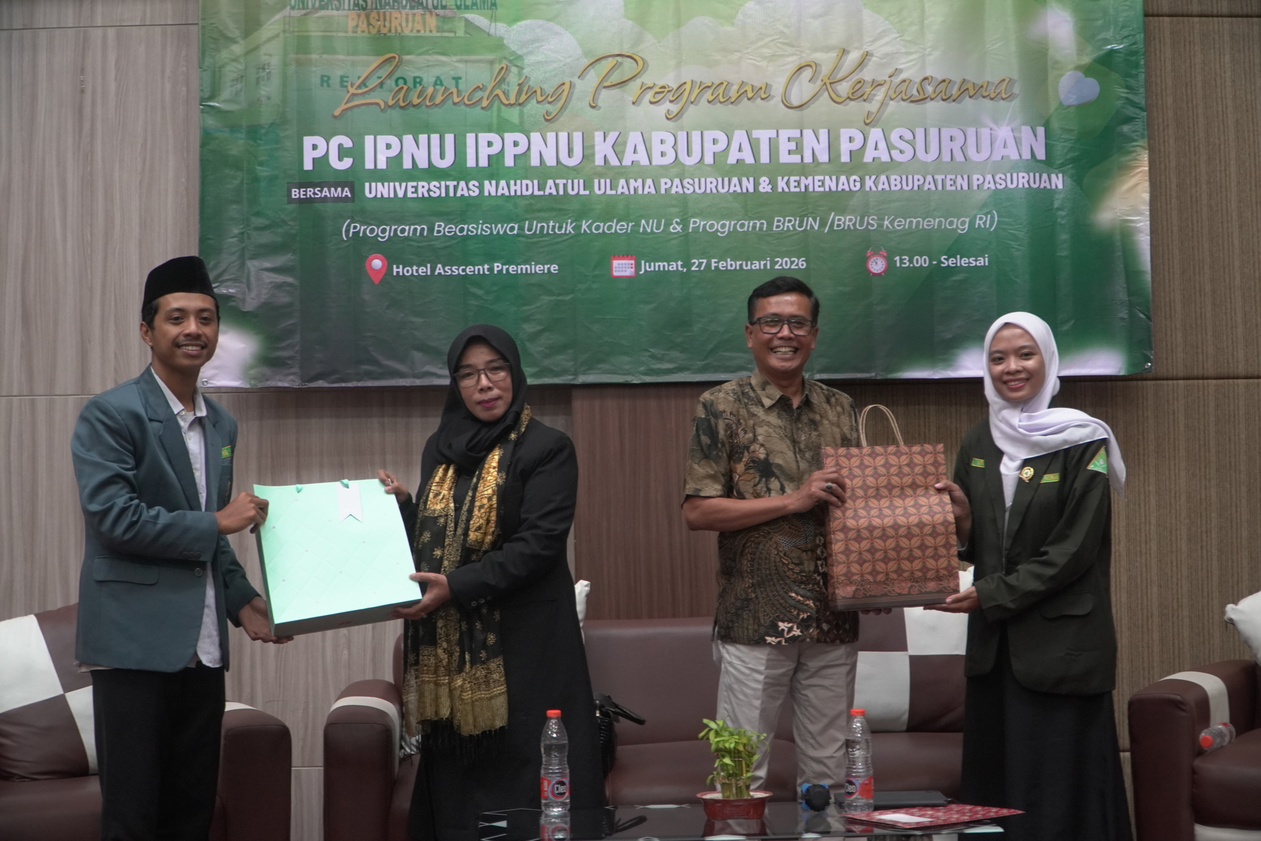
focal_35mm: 54
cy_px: 420
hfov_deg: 36.9
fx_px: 1891
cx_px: 630
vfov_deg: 25.1
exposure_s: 1/60
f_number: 4.5
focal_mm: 36
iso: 1250
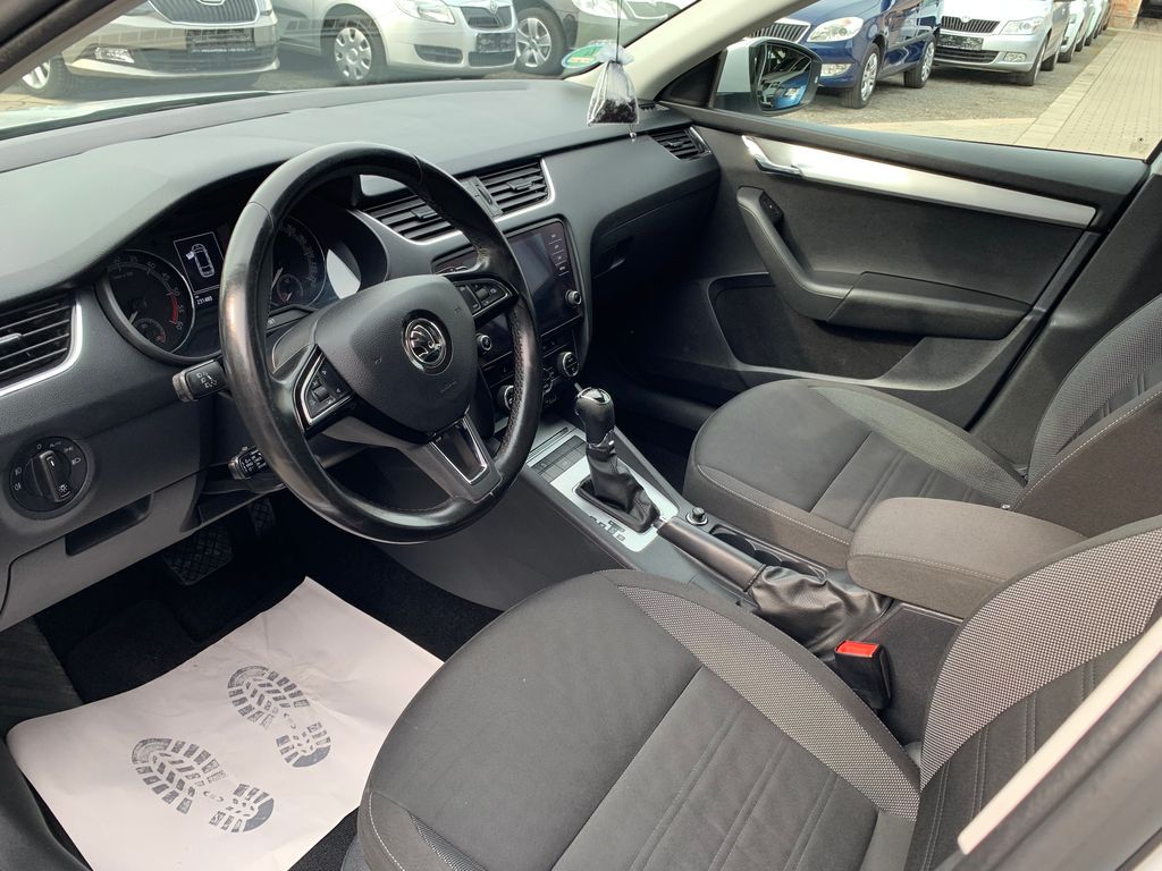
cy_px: 436
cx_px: 581
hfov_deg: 67.3
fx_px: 873
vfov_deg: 53.1
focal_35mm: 26
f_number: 1.8
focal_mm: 4.25
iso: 40
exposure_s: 1/121
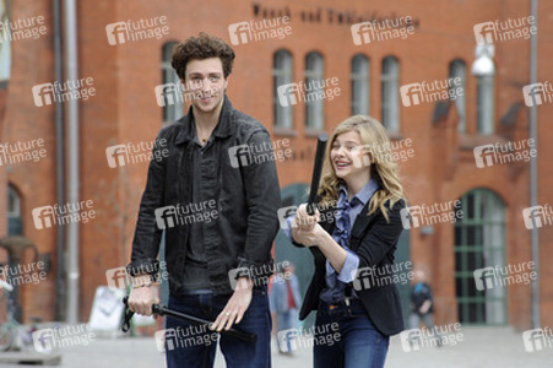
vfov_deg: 6.5
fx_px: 3223
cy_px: 184
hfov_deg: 9.8
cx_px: 276
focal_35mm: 210
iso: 320
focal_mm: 210
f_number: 8
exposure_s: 1/250
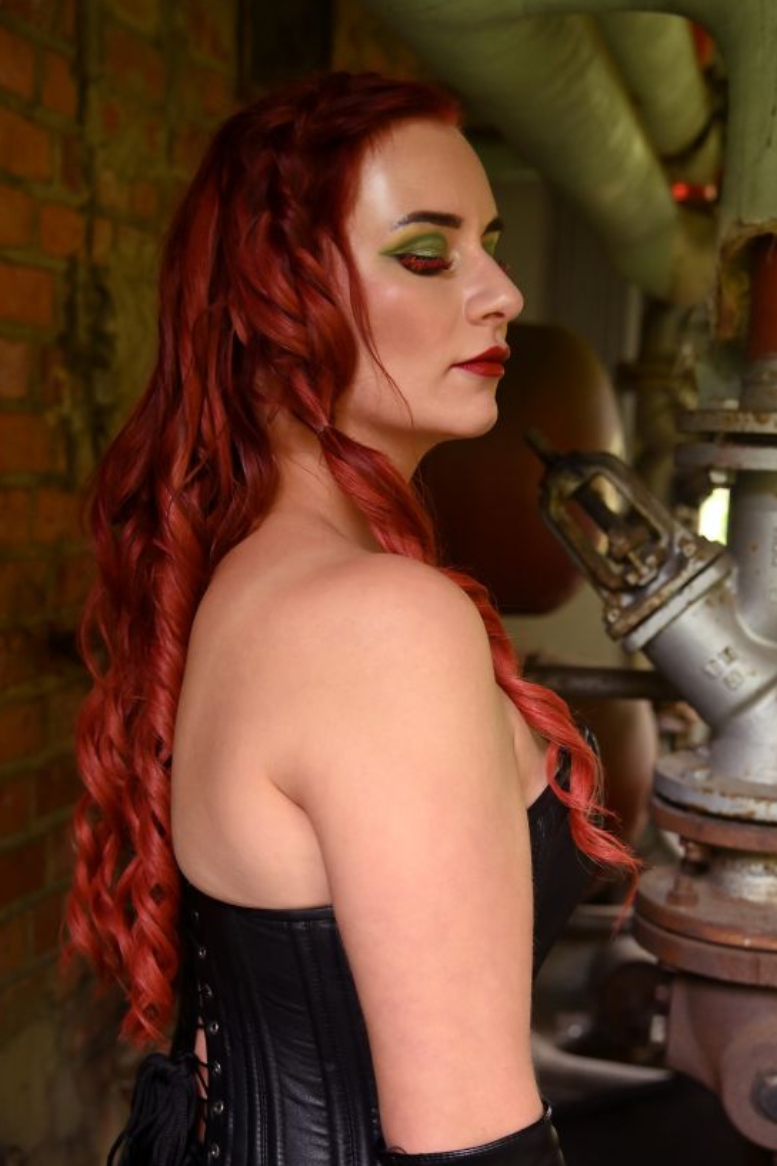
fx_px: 1523
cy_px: 647
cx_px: 369
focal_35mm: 47
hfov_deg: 28.6
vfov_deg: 41.9
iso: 1000
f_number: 4.5
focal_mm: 40
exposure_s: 1/30
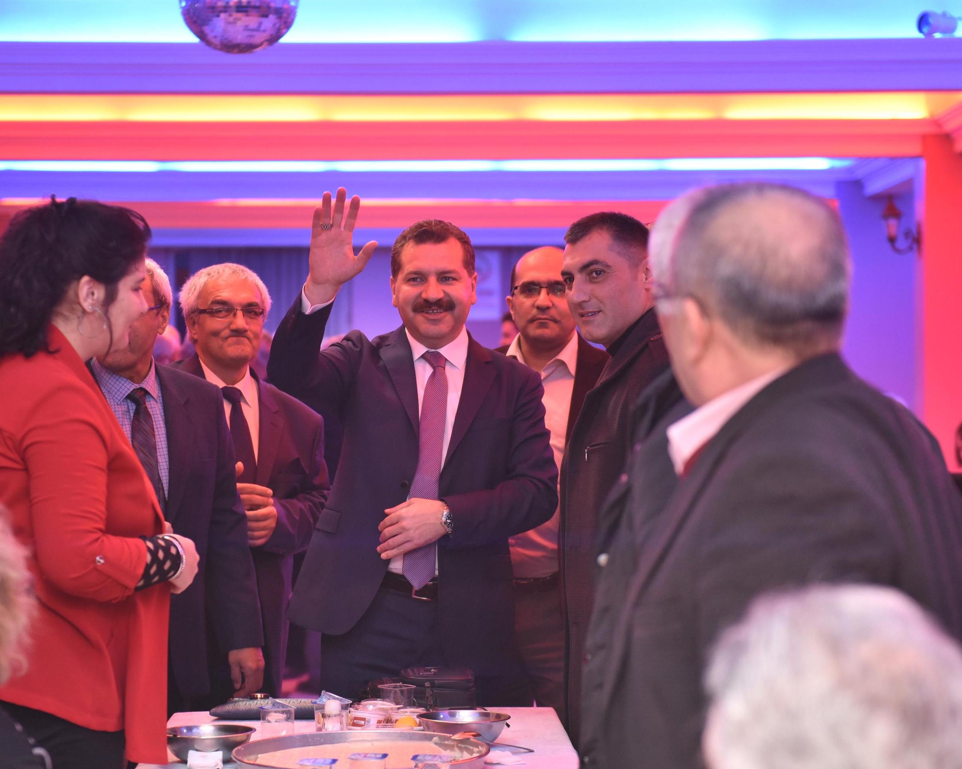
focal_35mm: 79
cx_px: 551
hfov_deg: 24.1
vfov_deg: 19.4
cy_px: 384
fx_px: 2249
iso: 1250
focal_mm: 70
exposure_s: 1/200
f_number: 2.8
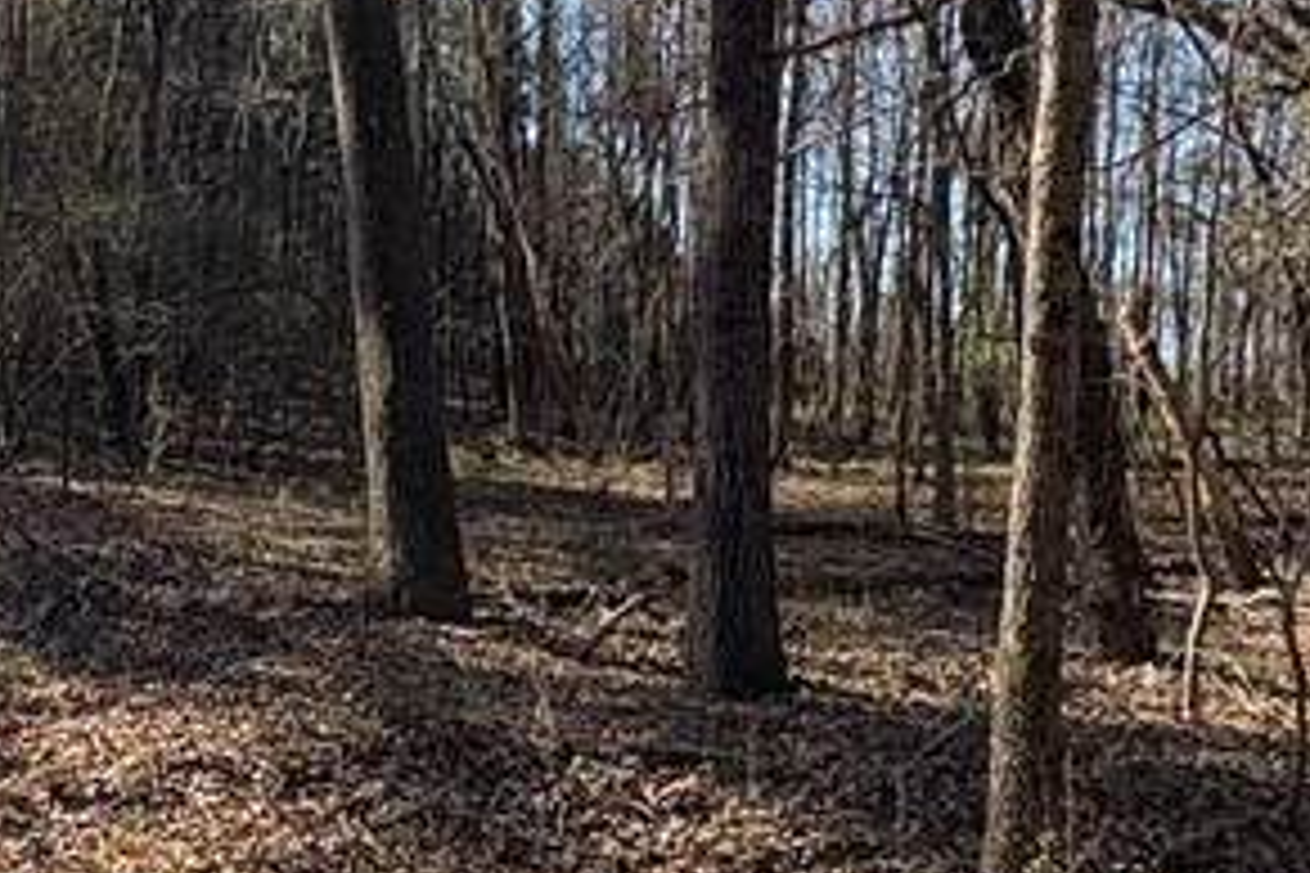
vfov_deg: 21.2
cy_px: 364
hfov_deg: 29.9
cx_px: 95
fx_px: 2329
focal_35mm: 64
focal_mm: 2.22
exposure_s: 1/399
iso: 40
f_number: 2.2
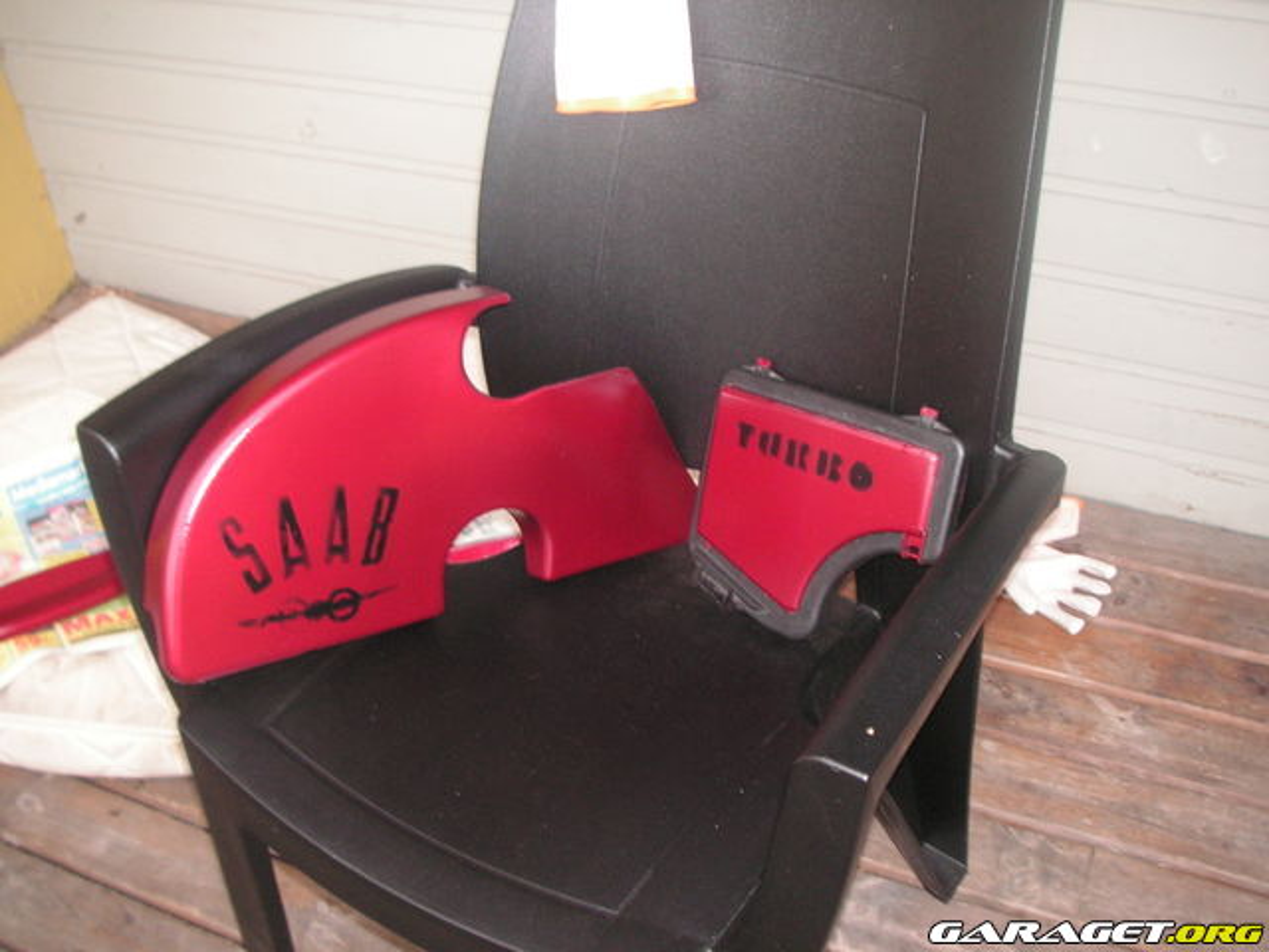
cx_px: 634
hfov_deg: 49.0
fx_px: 1393
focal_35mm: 38
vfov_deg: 37.7
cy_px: 476
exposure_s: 1/45
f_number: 3.3
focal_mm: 6.3
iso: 160
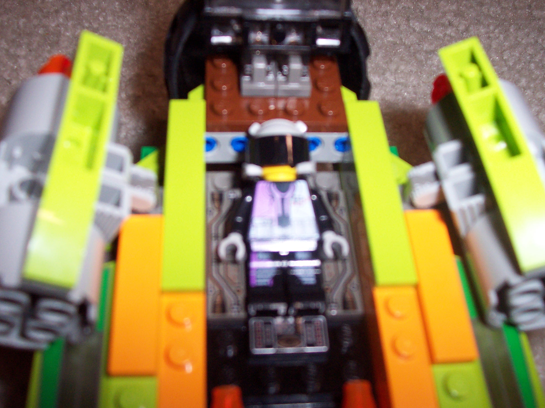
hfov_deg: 49.0
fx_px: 598
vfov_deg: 37.7
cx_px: 278
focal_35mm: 38
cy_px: 205
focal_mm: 5.6
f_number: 2.8
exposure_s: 1/60
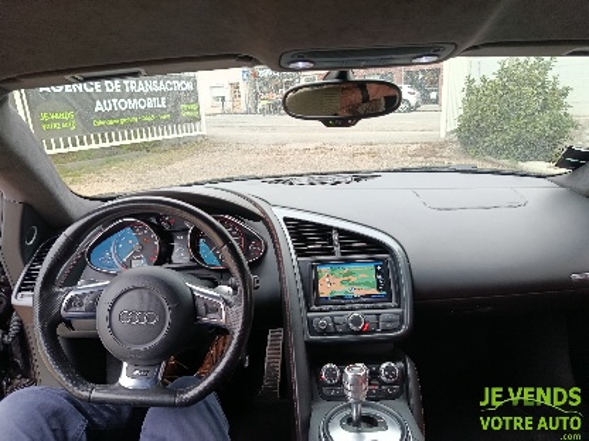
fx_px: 408
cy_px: 220
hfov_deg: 71.6
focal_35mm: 24
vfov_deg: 56.8
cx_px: 294
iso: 214
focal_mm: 5.24
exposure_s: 1/100
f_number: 1.7
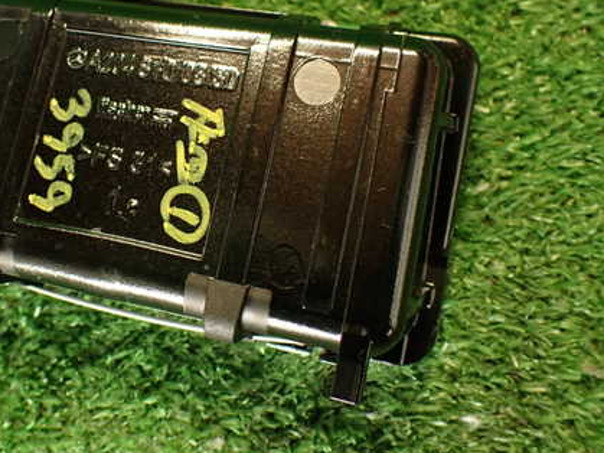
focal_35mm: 43
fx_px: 750
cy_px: 172
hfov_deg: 42.9
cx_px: 176
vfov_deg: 33.4
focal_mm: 5.4
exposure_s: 1/30
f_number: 2.3
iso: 320
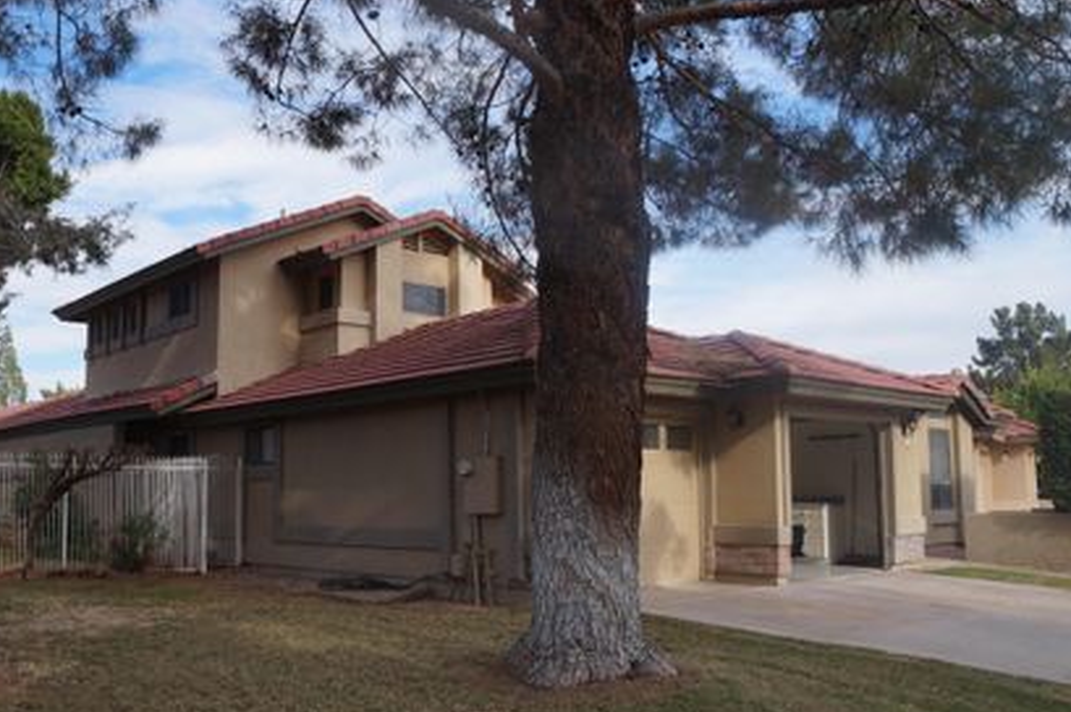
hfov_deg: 57.1
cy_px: 386
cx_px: 474
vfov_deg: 39.9
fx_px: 981
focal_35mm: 33
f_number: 7.1
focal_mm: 18
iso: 100
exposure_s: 1/160
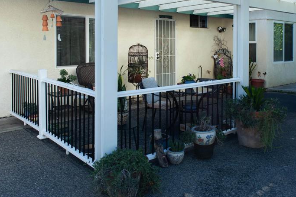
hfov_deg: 52.8
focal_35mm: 36
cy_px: 57
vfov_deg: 36.3
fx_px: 296
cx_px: 176
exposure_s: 1/125
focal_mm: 24
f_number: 6.3
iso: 100
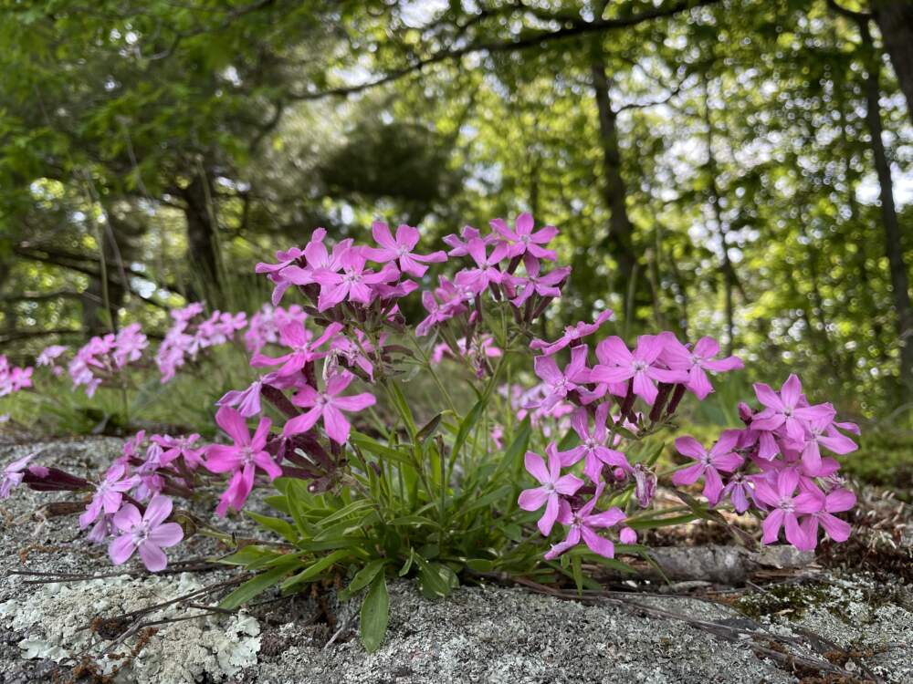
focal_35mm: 26
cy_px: 342
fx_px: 686
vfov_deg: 53.1
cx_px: 456
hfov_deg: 67.3
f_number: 1.6
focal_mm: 4.2
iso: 32
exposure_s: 1/412
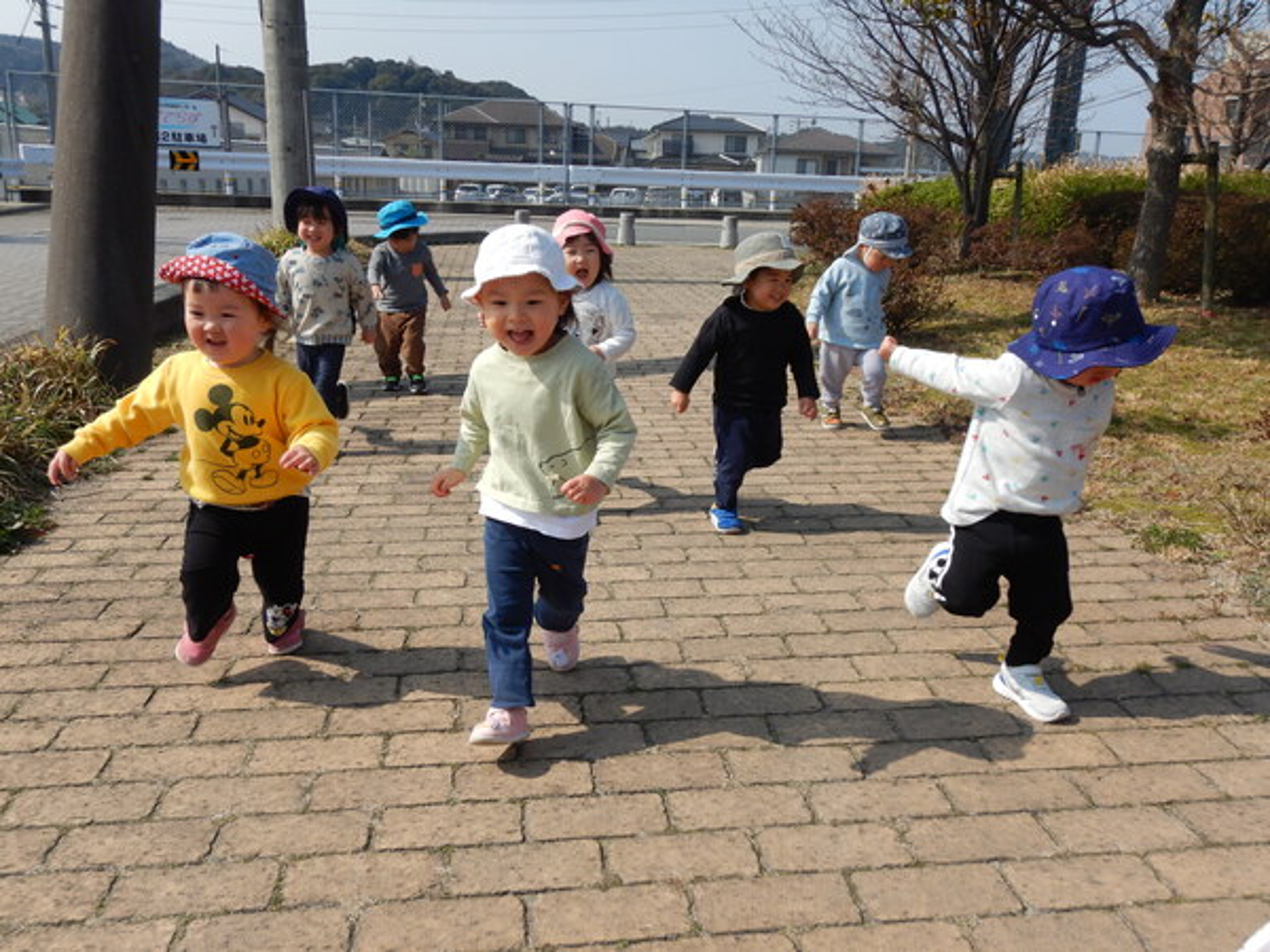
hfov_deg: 61.7
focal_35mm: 29
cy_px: 476
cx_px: 635
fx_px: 1064
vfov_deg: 48.2
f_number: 4.1
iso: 125
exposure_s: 1/1000
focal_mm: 5.1
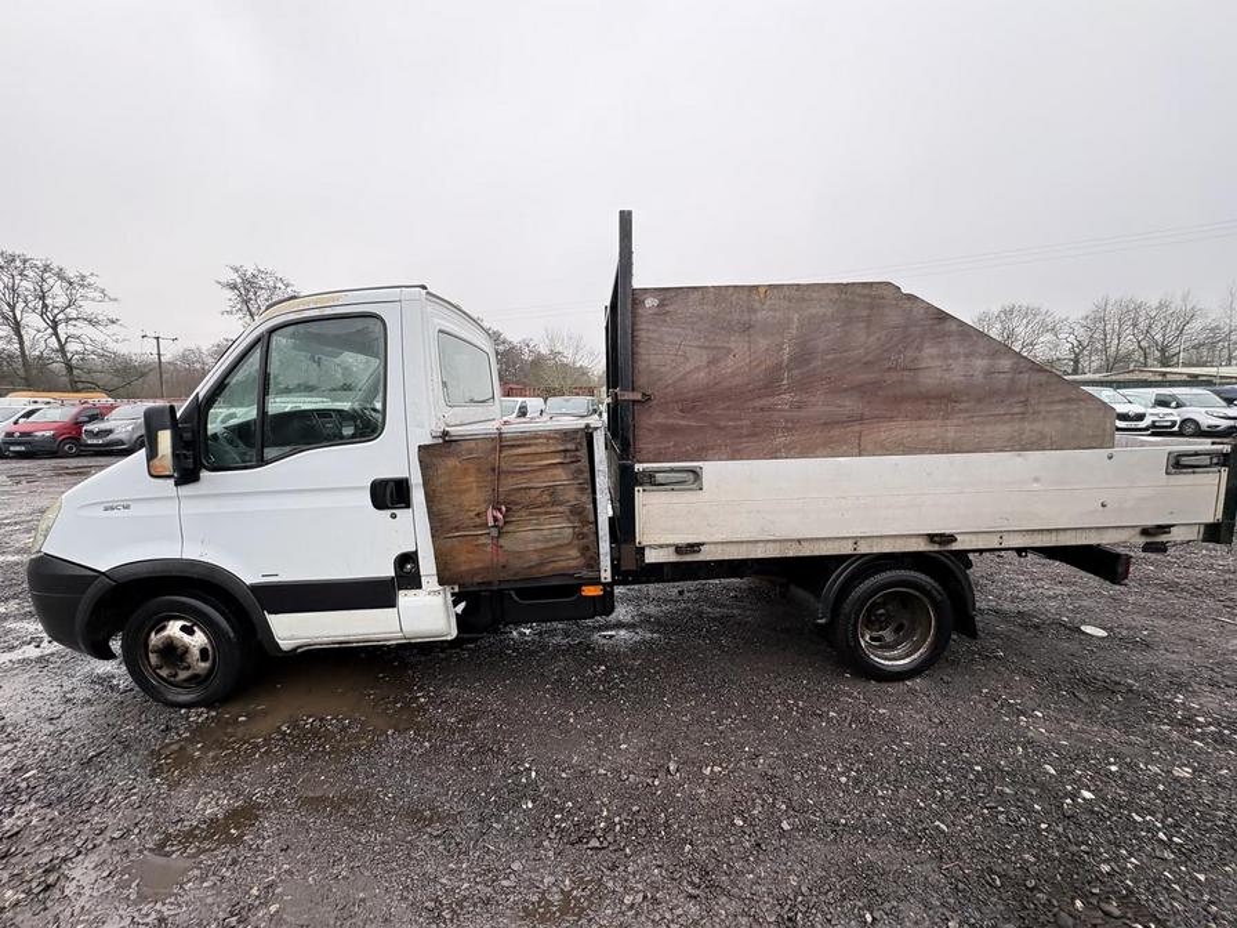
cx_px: 618
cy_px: 464
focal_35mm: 14
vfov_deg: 85.7
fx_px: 500
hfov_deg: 102.1
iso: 64
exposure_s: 1/117
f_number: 2.2
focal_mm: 2.22
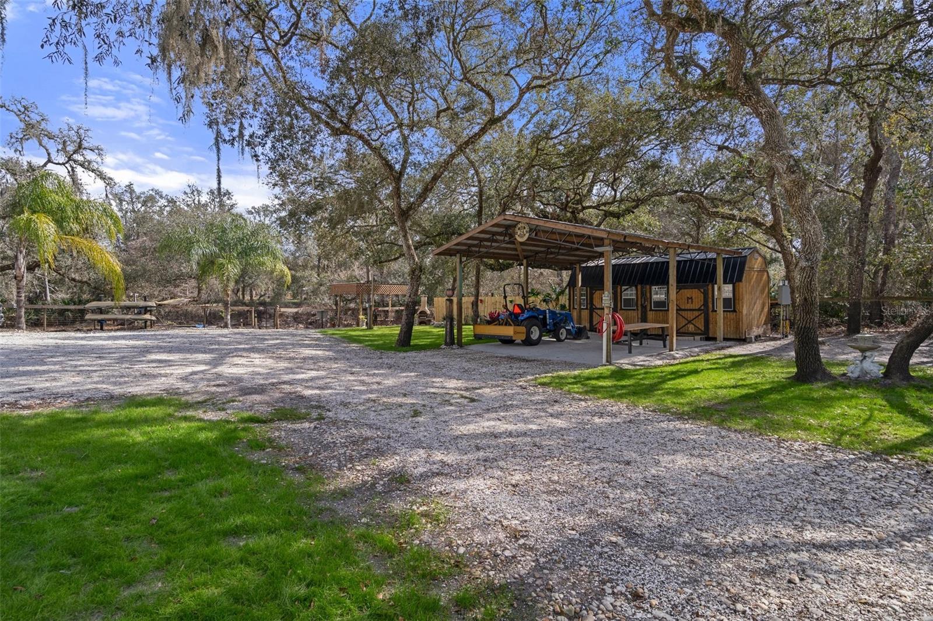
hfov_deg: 86.9
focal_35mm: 19
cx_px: 466
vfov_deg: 64.5
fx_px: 492
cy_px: 310
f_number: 8
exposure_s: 1/50
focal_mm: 19
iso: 320
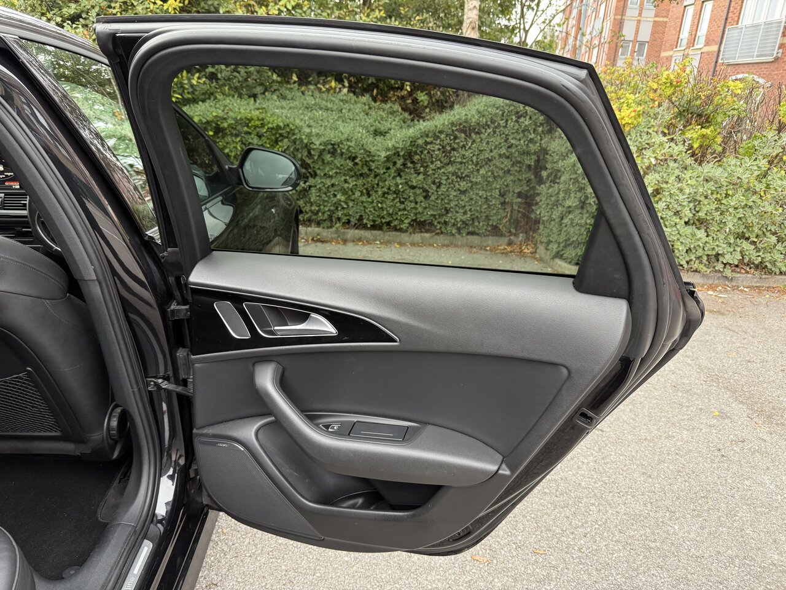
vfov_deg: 56.8
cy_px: 295
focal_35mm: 24
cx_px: 393
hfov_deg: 71.6
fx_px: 545
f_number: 1.78
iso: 200
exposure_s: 1/96
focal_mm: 6.76
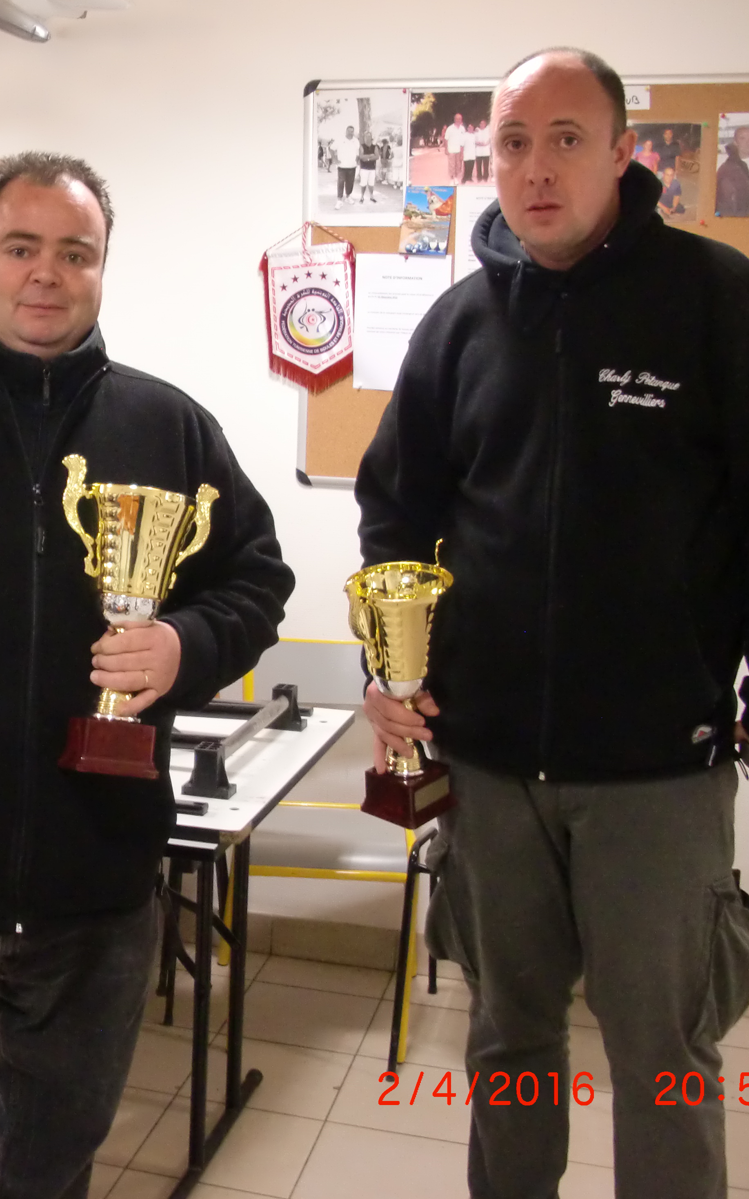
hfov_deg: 24.2
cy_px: 600
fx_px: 1698
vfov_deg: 38.9
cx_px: 79
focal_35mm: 52
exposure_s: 1/15
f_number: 2.8
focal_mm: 6.3
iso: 400
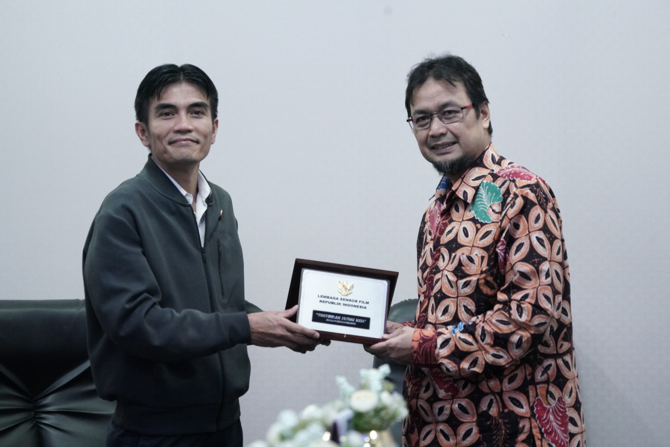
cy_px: 224
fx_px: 2048
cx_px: 335
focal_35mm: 110
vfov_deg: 12.5
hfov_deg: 18.6
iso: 8000
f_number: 6.3
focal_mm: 110
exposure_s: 1/125
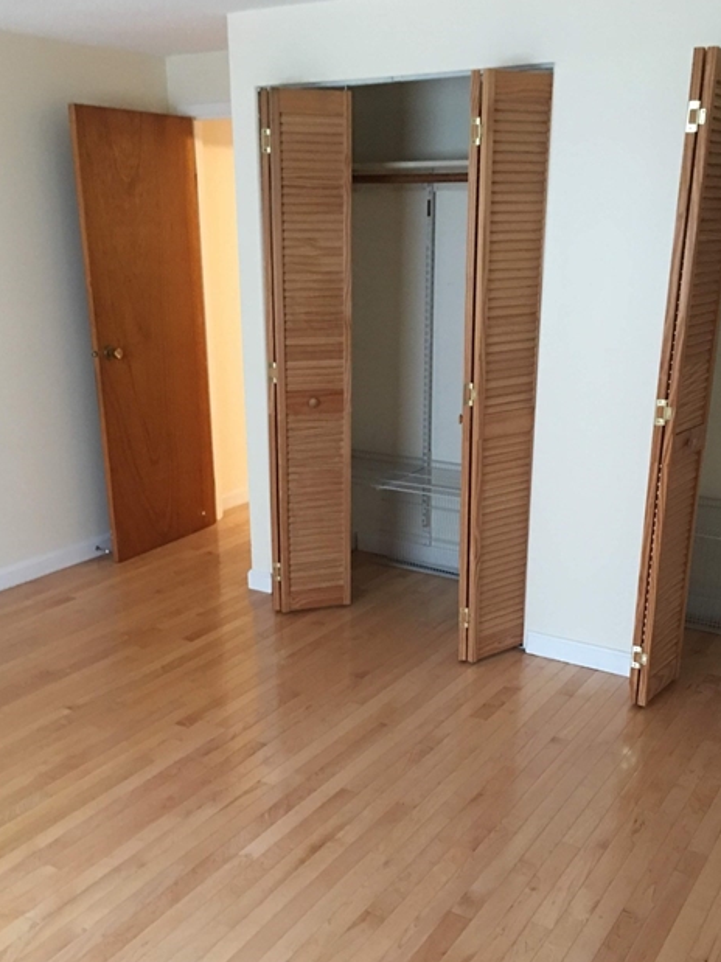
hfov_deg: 39.6
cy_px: 587
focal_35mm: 36
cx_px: 356
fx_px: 1000
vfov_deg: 51.0
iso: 100
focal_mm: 4.15
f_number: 2.2
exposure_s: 1/10
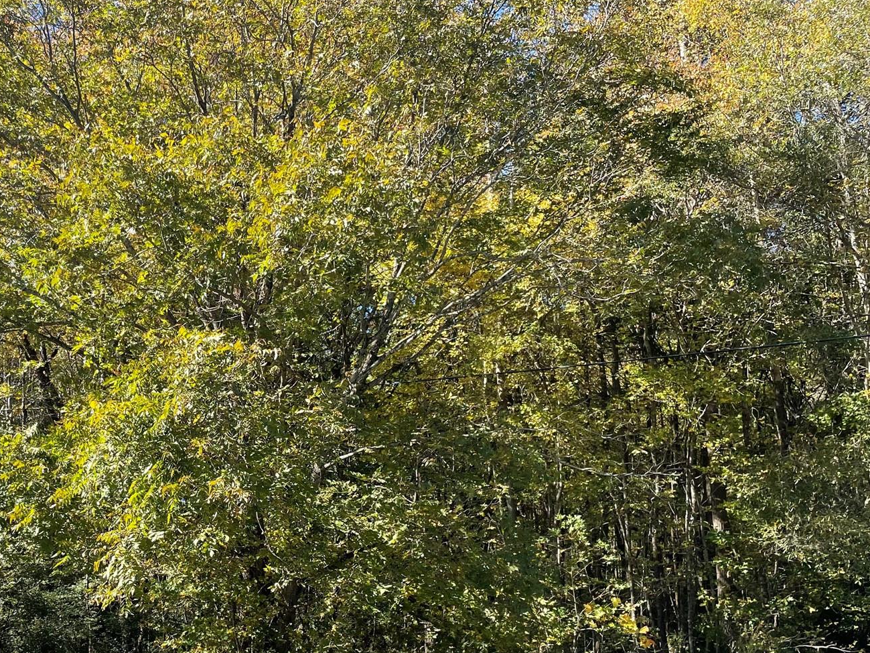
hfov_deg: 44.3
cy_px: 465
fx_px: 1030
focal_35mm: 41
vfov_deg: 34.6
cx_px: 217
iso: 32
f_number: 1.6
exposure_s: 1/868
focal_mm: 4.2
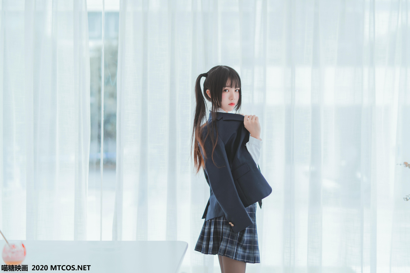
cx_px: 205
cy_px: 136
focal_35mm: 50
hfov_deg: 39.6
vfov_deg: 27.0
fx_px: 569
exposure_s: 1/250
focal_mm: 50
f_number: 1.4
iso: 100
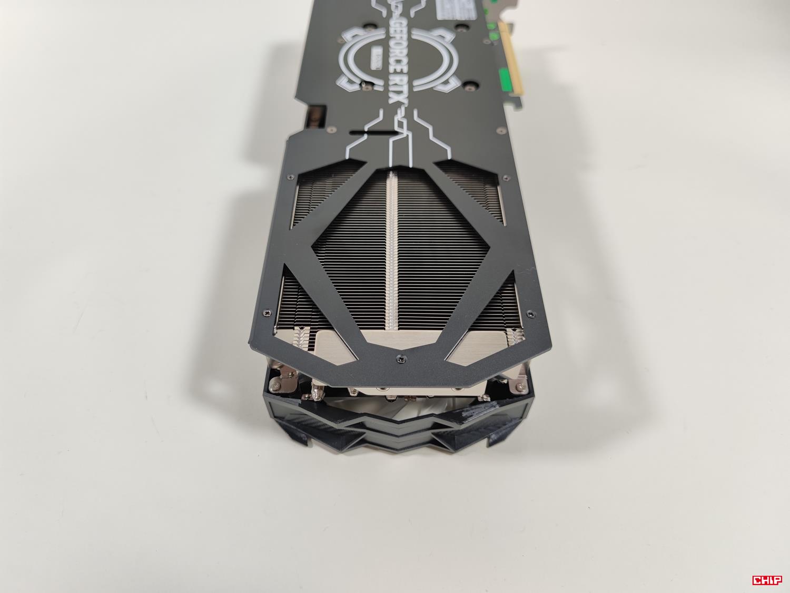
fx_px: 571
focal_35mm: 25
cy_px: 296
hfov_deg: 69.4
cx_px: 395
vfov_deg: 54.9
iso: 84
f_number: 1.85
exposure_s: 1/100
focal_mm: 6.78
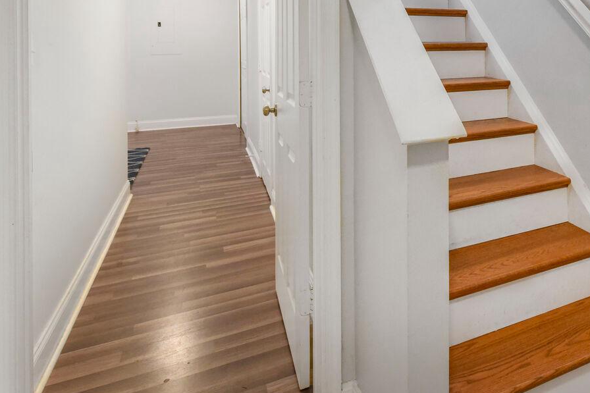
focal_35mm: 27
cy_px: 47
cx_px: 441
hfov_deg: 63.5
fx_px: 442
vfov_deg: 44.1
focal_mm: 14
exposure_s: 1/15
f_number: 7.1
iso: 6400
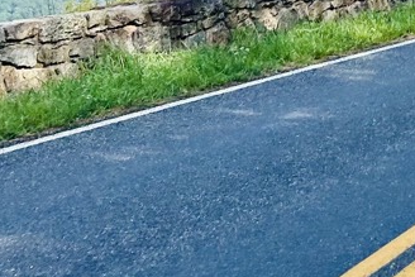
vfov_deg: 9.3
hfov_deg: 14.6
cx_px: 602
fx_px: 1522
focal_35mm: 132
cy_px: -400
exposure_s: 1/3165
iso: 50
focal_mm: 5.7
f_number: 1.5
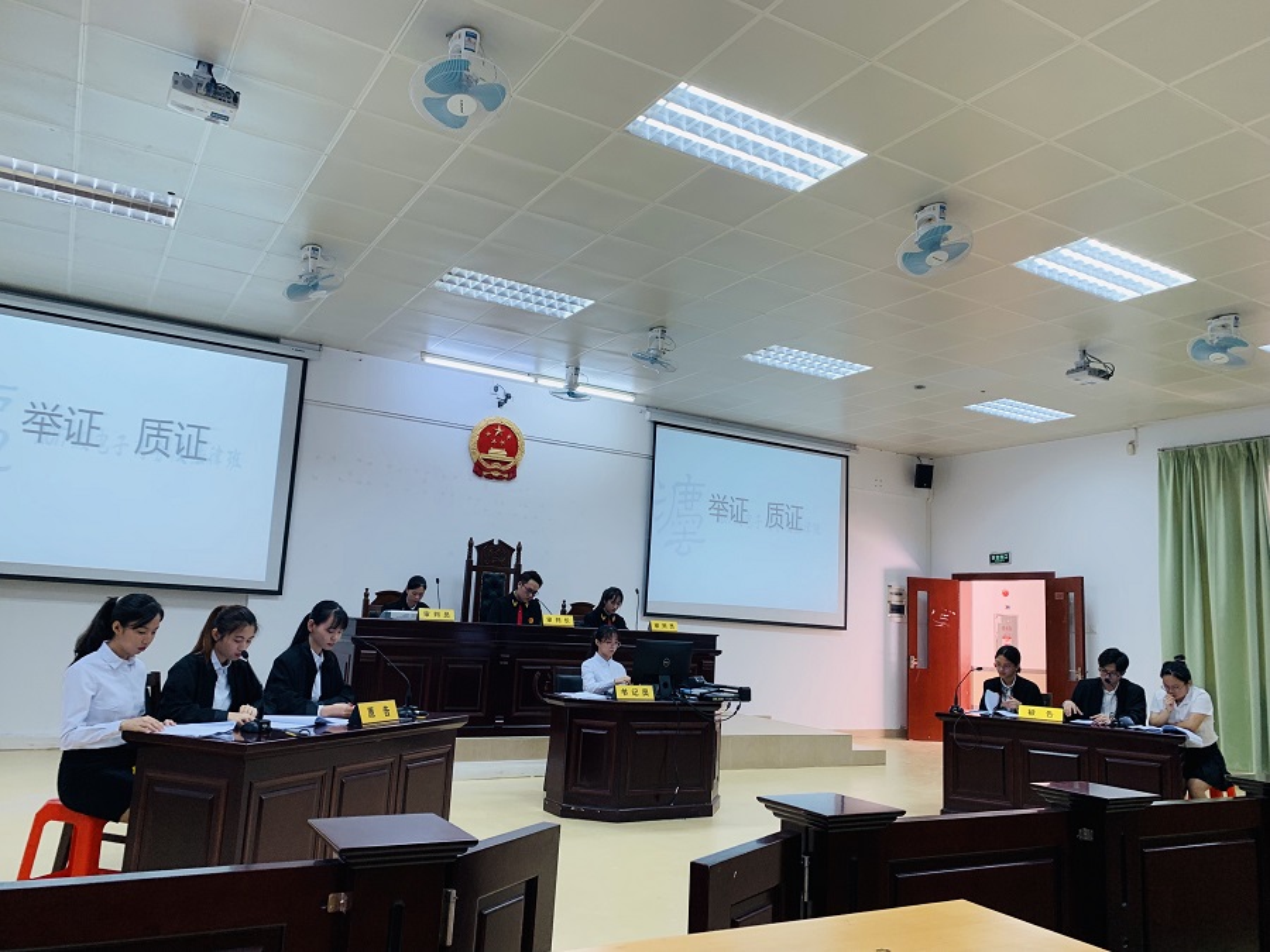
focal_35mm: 26
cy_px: 476
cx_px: 635
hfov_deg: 67.3
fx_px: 954
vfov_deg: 53.1
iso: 64
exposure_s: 1/50
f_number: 1.8
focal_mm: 4.25
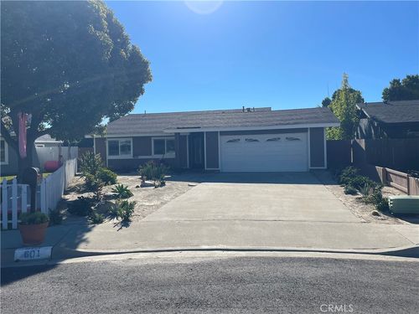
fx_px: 315
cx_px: 210
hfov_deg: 67.3
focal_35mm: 26
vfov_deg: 53.1
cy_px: 157
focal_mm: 4.2
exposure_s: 1/5291
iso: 32
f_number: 1.6
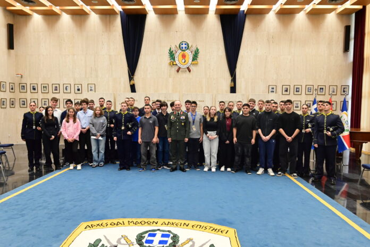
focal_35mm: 29
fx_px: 298
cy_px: 124
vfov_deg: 45.0
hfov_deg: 63.7
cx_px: 185
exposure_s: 1/250
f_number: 6.3
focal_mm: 29
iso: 4000
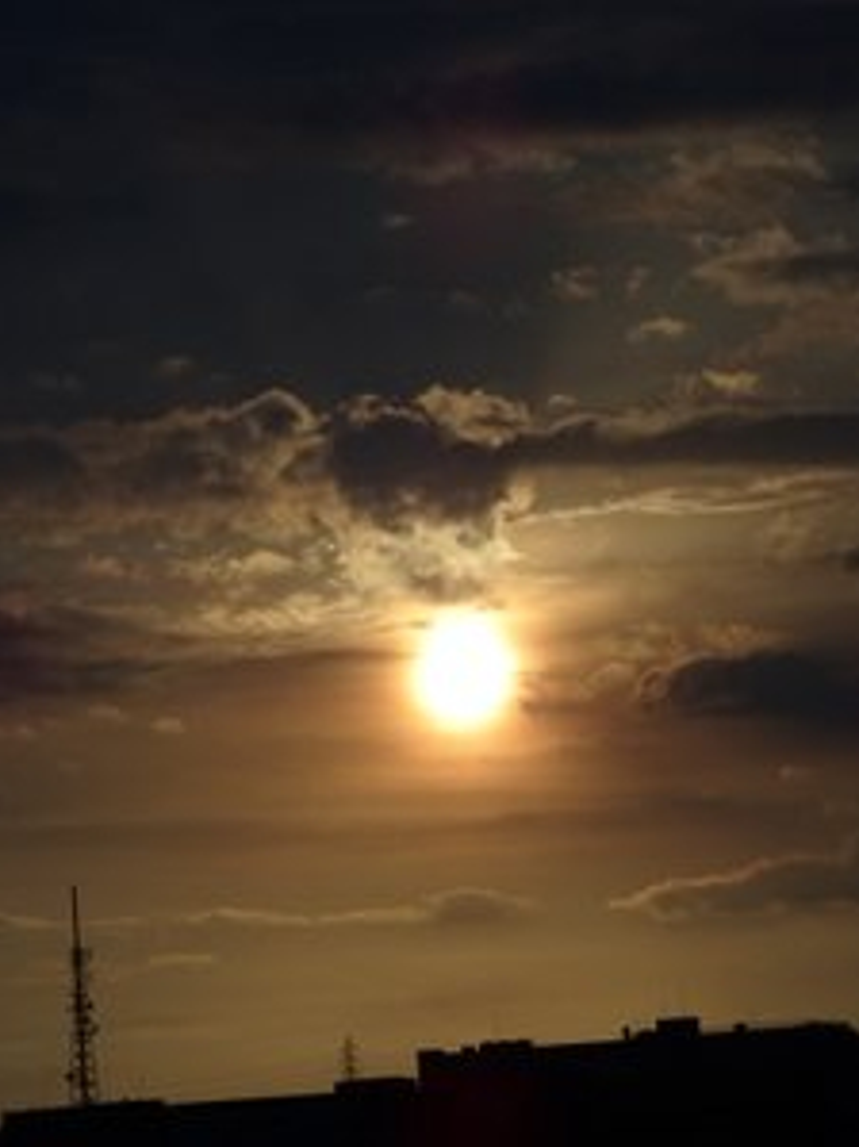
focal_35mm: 247
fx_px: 8178
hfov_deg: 6.0
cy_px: 564
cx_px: 395
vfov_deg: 8.0
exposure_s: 1/1250
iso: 80
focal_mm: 26.39
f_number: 5.6
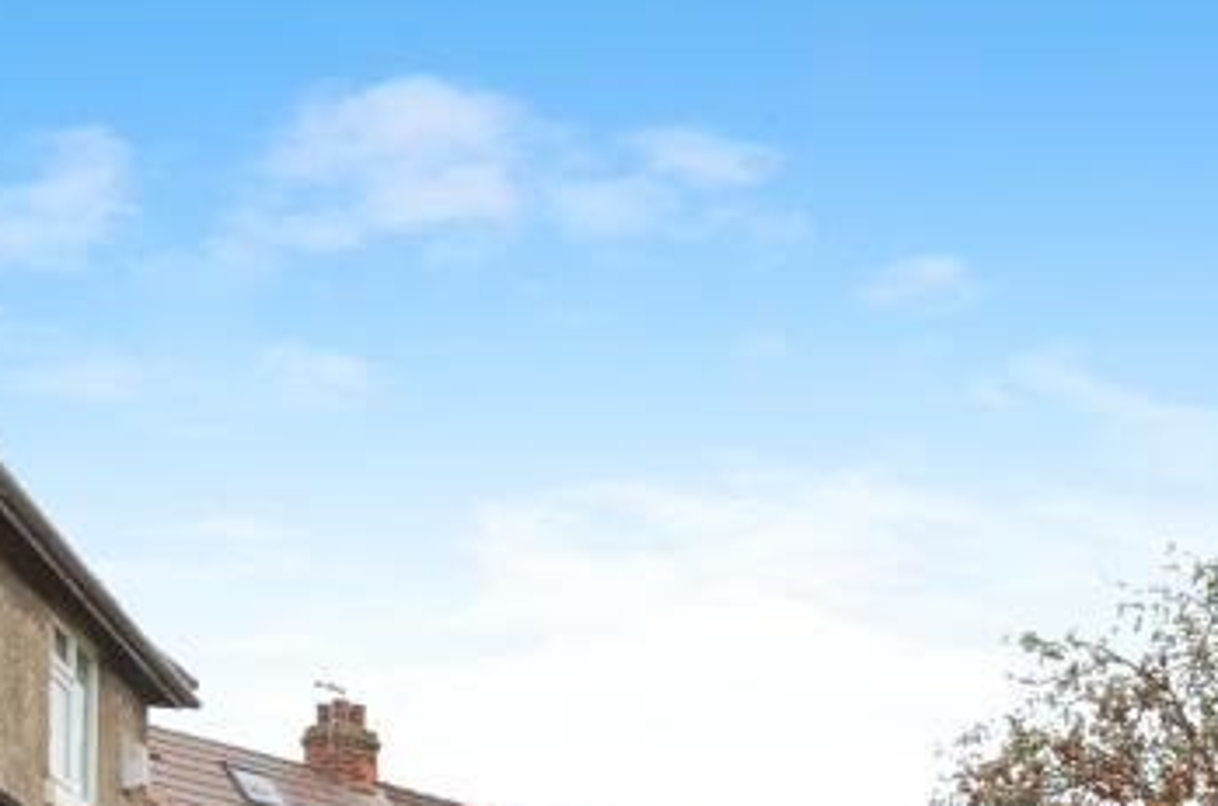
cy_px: 1150
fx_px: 1485
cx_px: 1260
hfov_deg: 38.7
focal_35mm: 44
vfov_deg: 24.7
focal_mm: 10
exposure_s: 1/250
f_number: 8
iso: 200
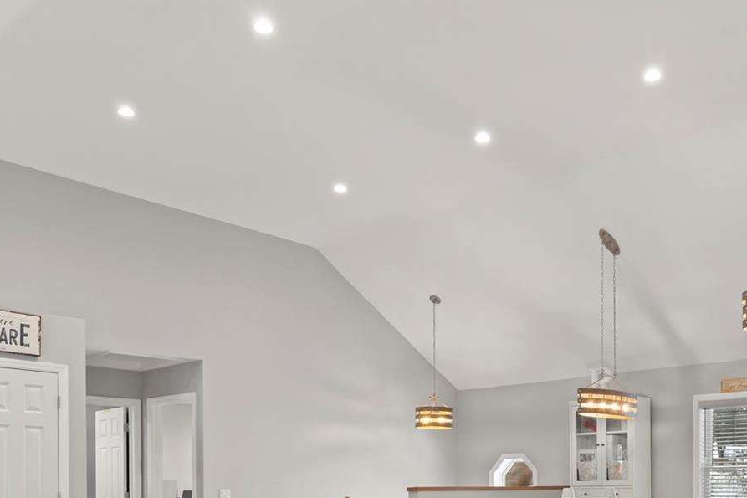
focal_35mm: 39
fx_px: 809
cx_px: 452
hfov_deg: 49.2
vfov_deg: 31.0
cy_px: 529
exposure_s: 1/3
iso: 320
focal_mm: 17
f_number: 7.1
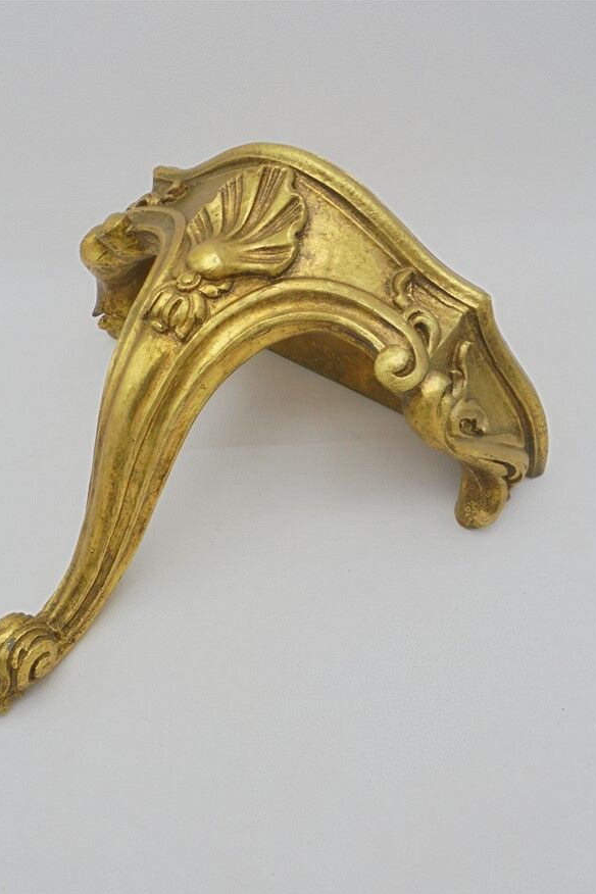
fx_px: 770
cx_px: 260
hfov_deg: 42.2
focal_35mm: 31
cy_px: 457
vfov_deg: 60.3
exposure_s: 1/40
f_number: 3.7
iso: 100
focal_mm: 5.3
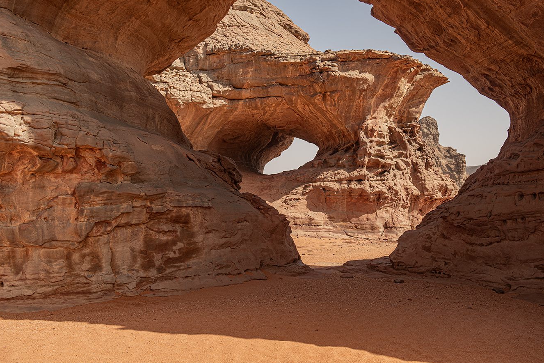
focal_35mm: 43
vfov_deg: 31.2
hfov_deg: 45.4
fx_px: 650
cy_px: 159
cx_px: 285
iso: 100
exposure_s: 1/100
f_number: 5
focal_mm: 38
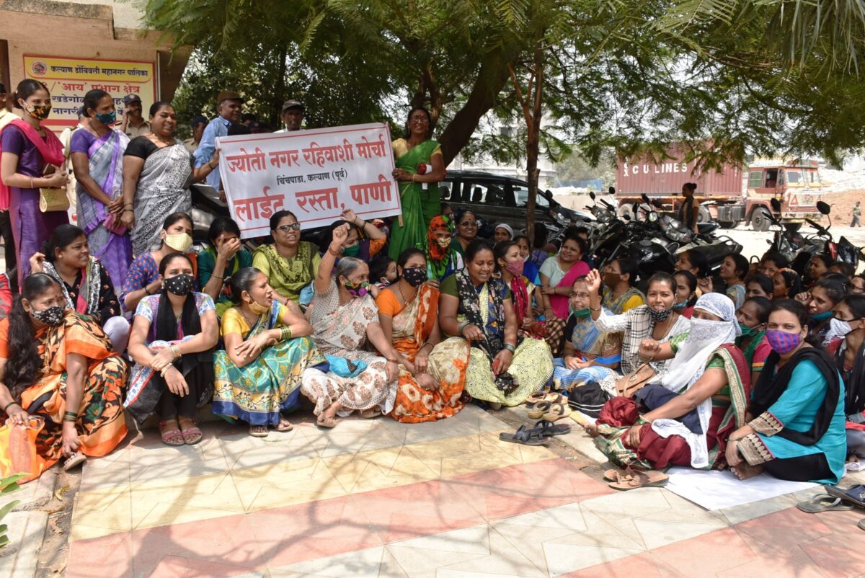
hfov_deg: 67.3
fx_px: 649
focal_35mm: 27
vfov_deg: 48.0
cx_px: 432
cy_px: 289
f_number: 8
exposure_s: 1/250
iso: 250
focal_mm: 18
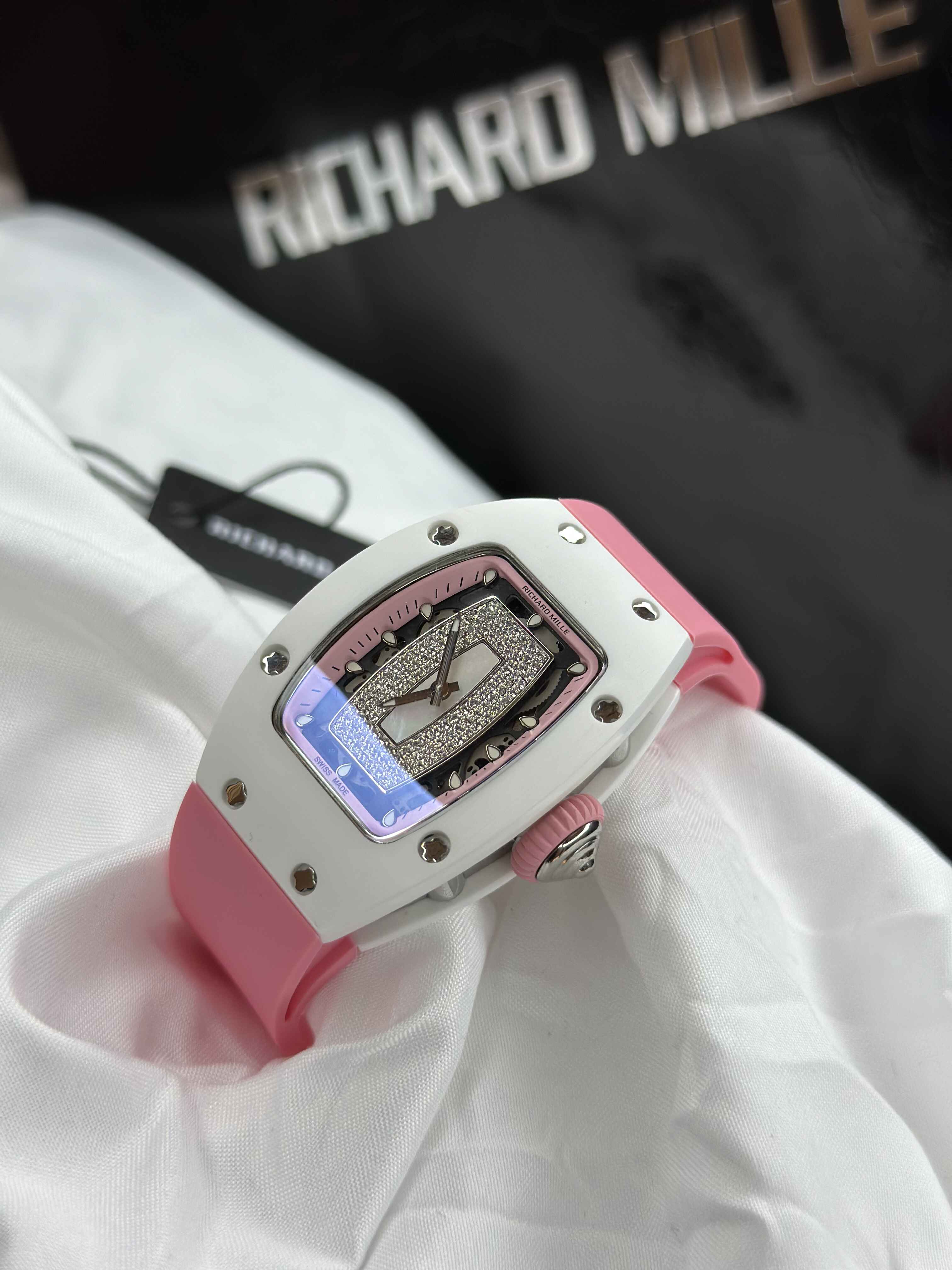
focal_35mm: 48
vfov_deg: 39.7
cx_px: 476
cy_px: 635
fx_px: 1760
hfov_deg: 30.3
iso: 80
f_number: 1.78
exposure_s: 1/1120
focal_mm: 6.86
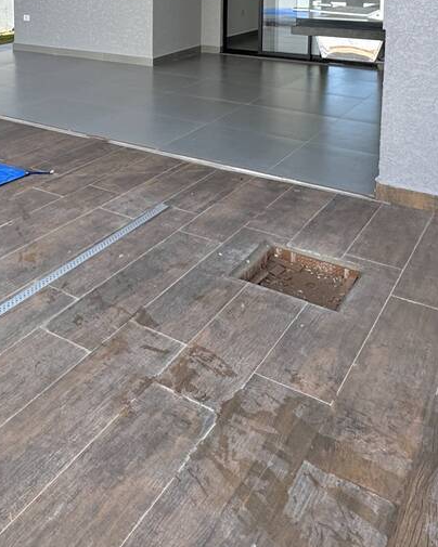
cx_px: 59
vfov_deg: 41.4
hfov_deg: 36.3
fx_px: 632
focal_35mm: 39
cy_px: 14
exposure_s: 1/610
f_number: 2.2
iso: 40
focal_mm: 2.22
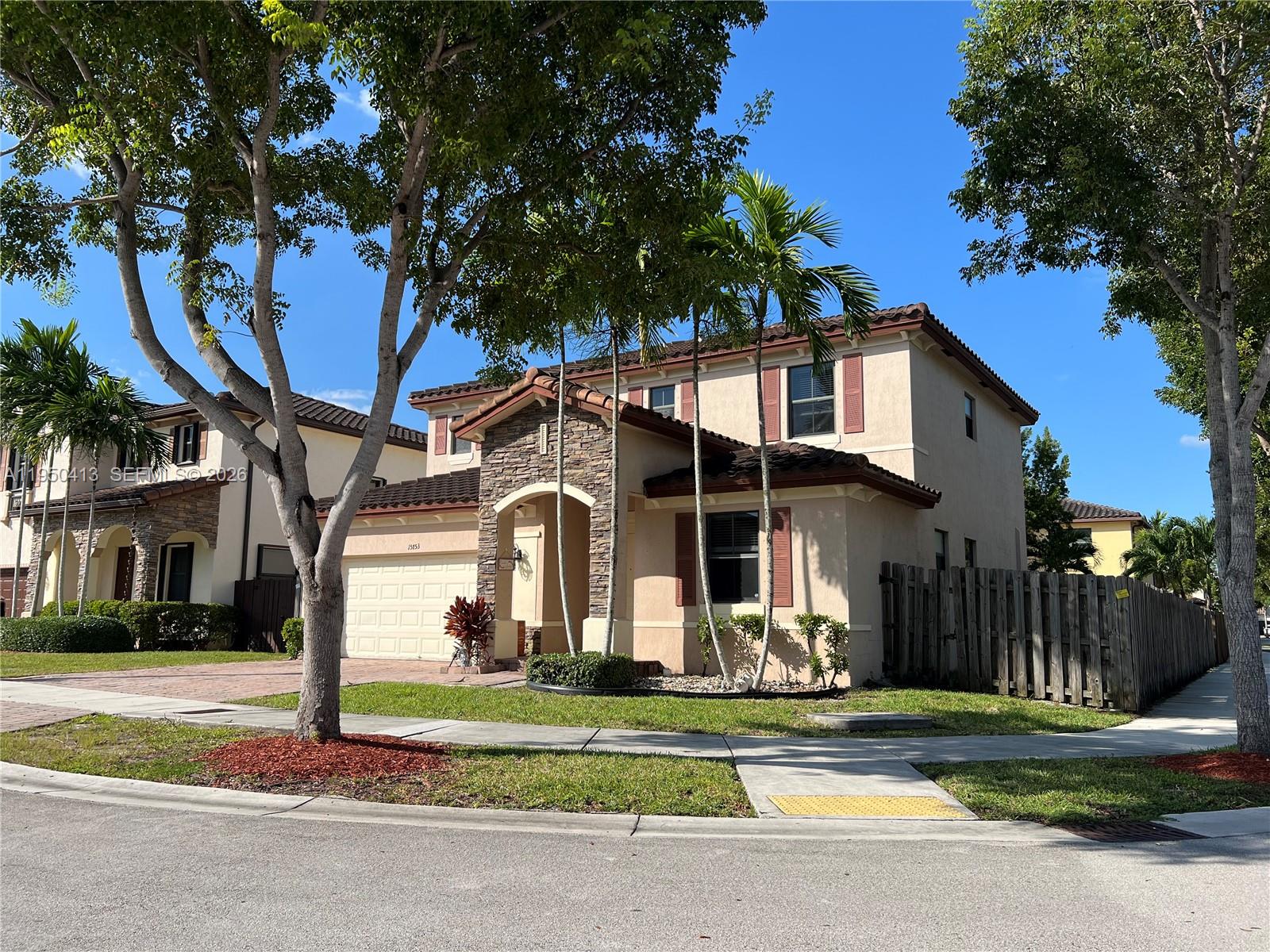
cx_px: 635
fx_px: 954
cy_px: 476
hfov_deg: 67.3
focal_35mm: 26
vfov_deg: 53.1
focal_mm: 5.7
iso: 50
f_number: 1.5
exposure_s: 1/3571
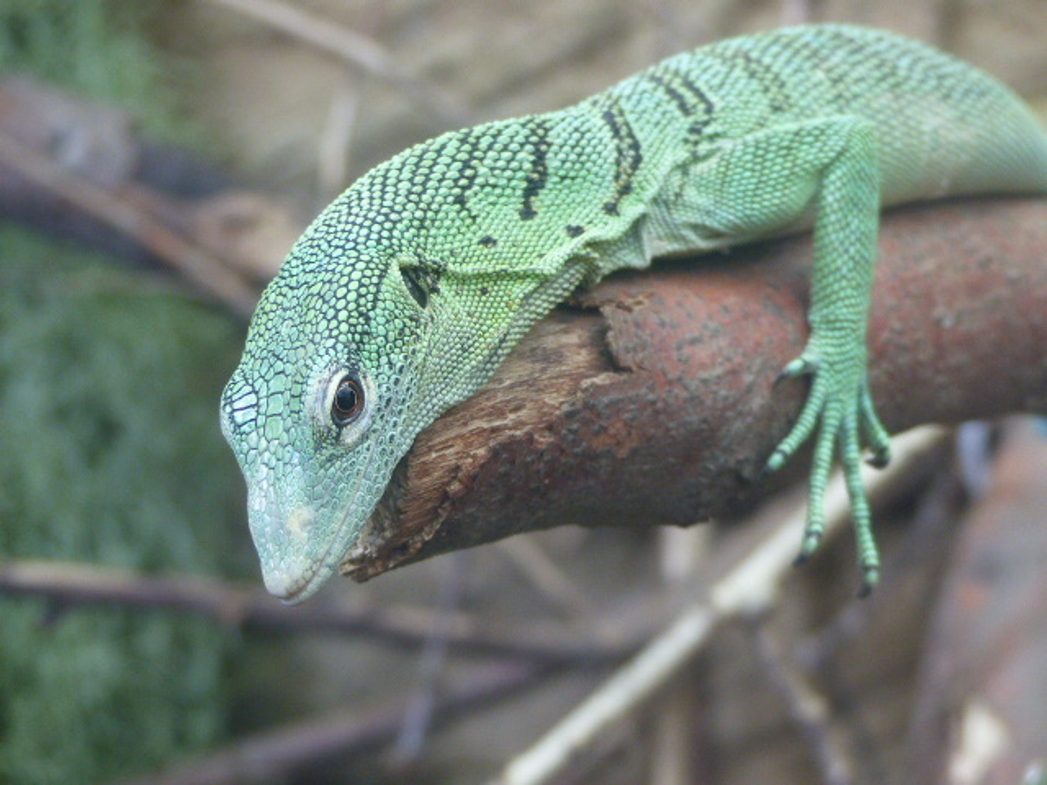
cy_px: 392
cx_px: 524
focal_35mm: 102
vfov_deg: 14.5
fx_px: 3085
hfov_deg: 19.3
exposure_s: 1/60
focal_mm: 18.3
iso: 250
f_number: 2.8
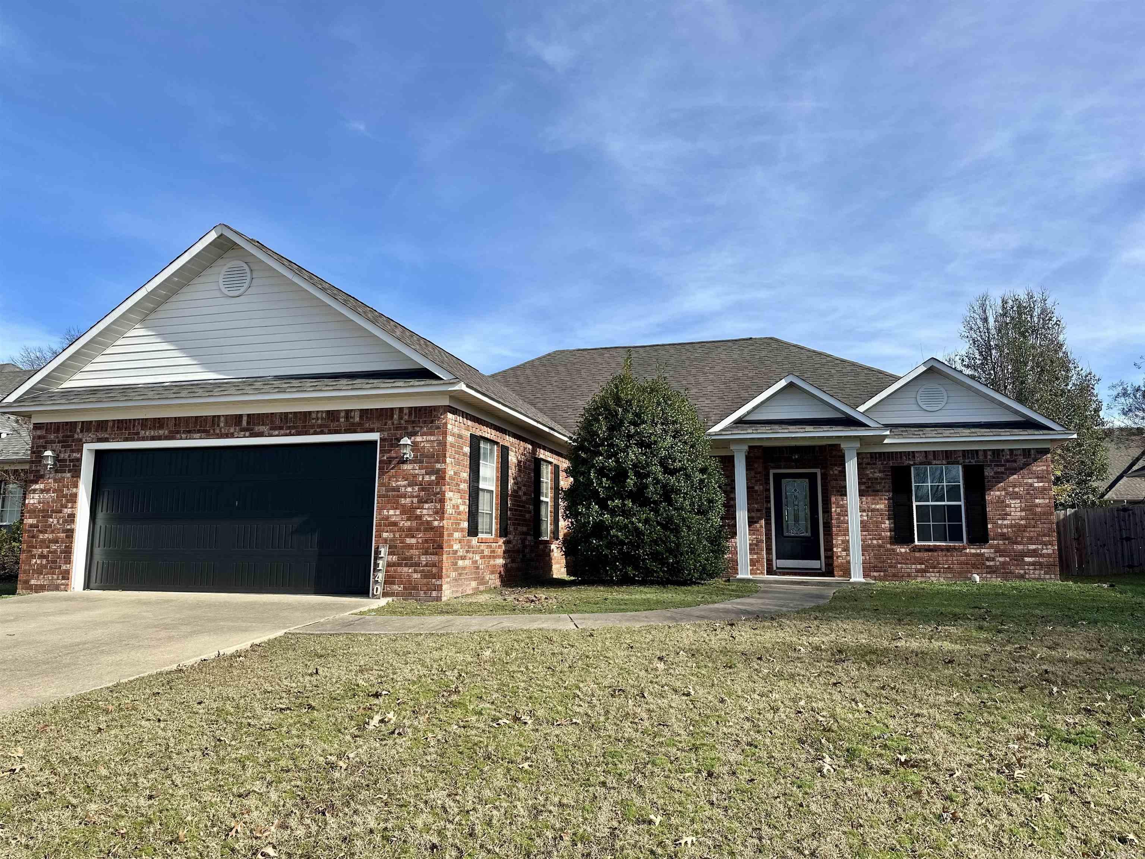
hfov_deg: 71.6
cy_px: 430
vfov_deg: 56.8
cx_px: 572
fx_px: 794
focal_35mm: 24
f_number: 1.78
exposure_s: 1/3597
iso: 80
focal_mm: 6.86
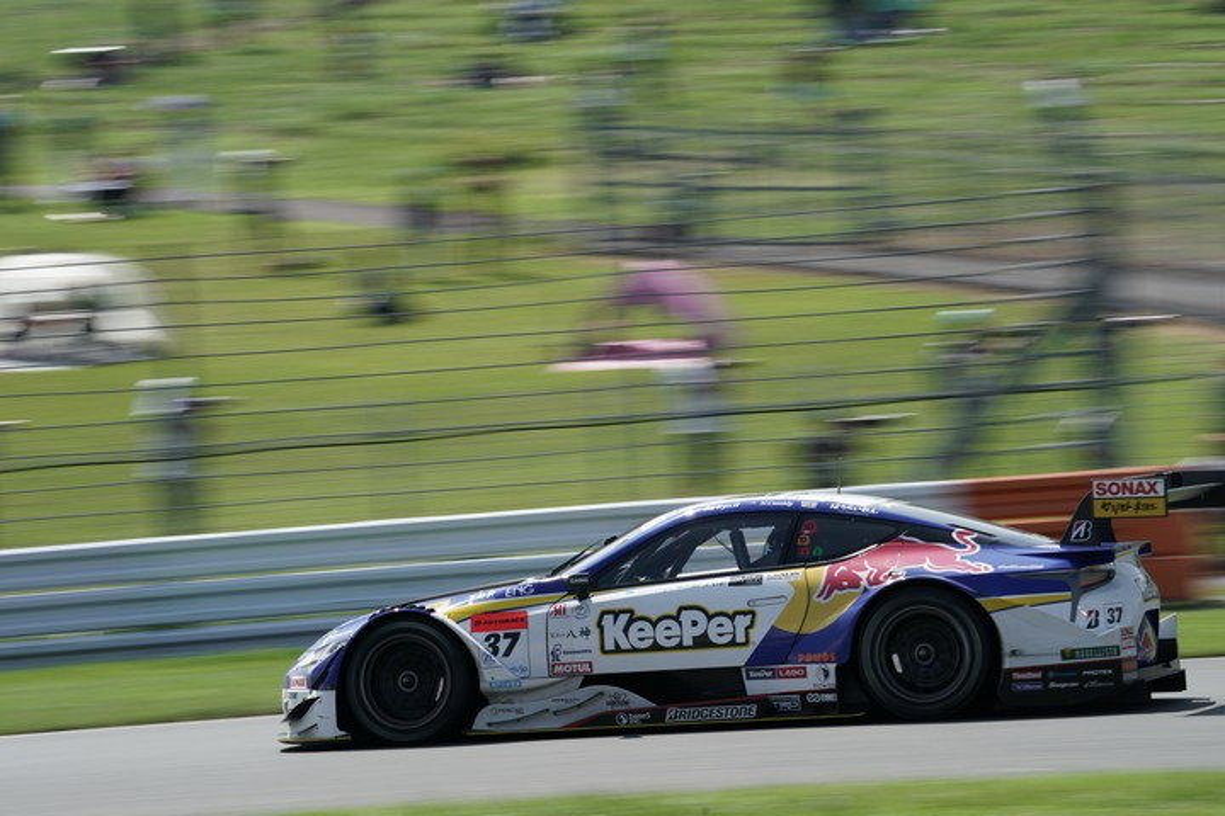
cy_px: 408
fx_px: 6805
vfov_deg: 6.9
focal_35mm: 200
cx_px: 612
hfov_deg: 10.3
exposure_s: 1/160
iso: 200
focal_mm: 200
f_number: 14
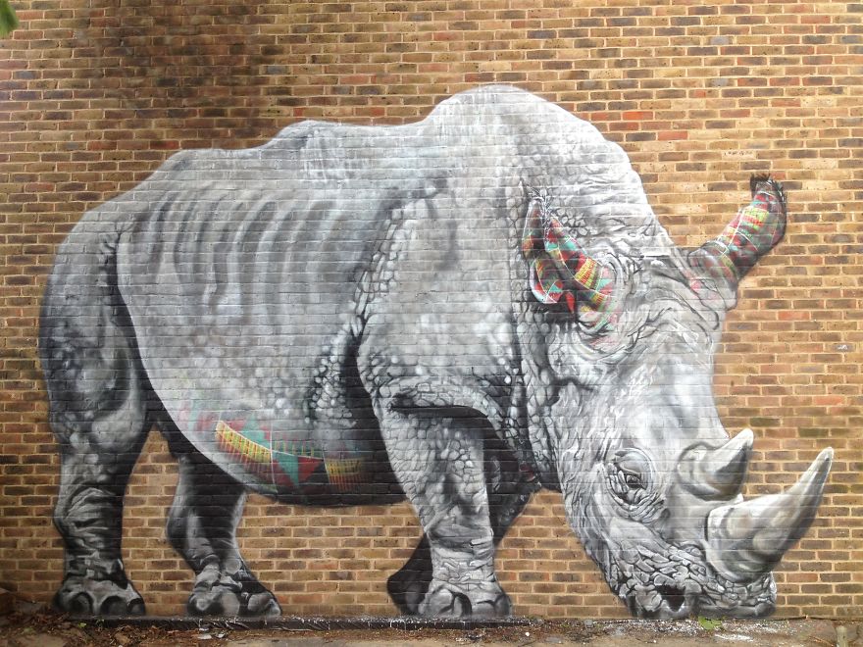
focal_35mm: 35
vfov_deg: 40.7
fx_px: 873
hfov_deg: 52.6
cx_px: 432
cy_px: 324
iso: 50
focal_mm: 4.28
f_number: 2.4
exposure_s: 1/120
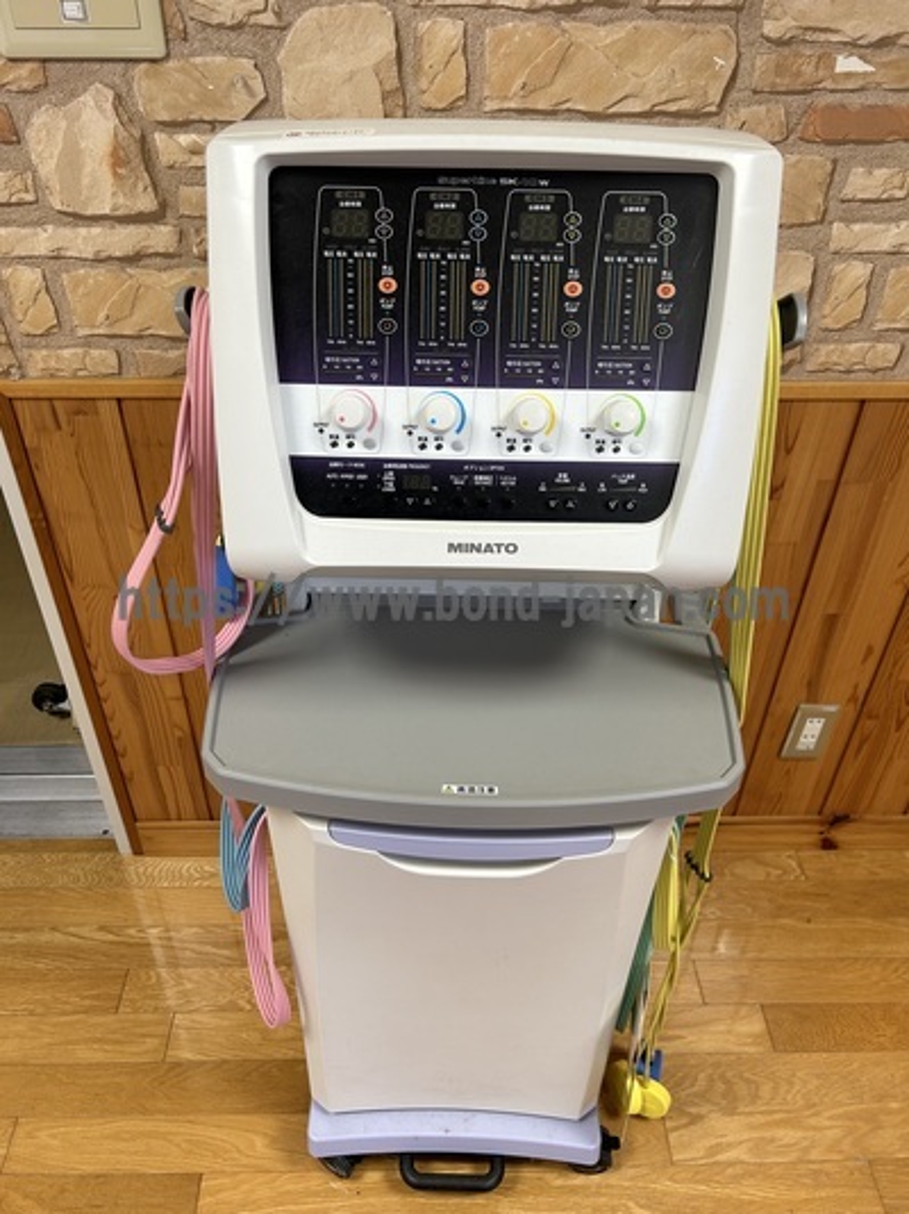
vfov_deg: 67.3
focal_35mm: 26
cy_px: 607
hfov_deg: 53.0
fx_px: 911
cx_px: 454
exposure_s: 1/120
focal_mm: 5.7
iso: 50
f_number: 1.5
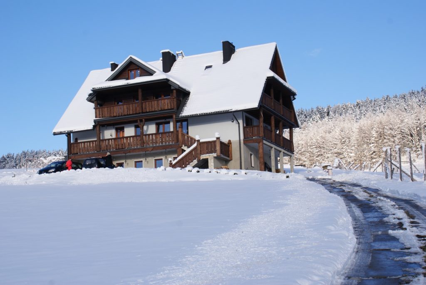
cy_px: 142
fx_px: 711
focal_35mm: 60
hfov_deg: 33.4
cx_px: 213
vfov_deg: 22.7
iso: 100
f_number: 10
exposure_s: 1/160
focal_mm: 40
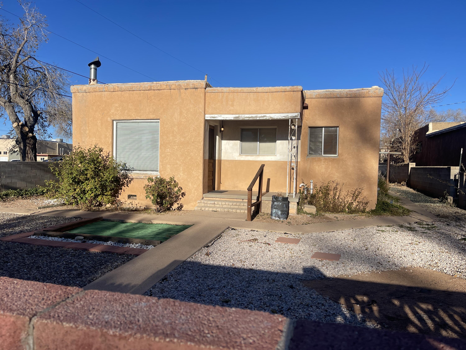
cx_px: 233
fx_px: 337
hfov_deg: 69.4
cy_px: 175
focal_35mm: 25
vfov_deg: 54.9
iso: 32
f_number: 1.6
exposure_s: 1/5128
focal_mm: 5.1
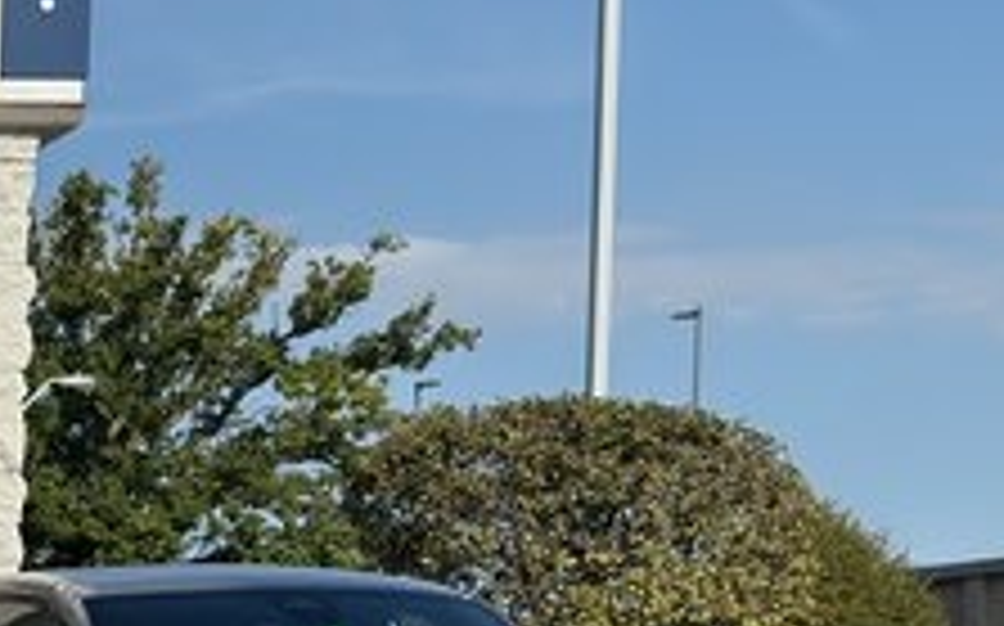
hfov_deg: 14.8
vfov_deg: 10.7
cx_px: -959
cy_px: 964
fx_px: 3199
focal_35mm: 117
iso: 80
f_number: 1.78
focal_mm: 6.76
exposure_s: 1/9615
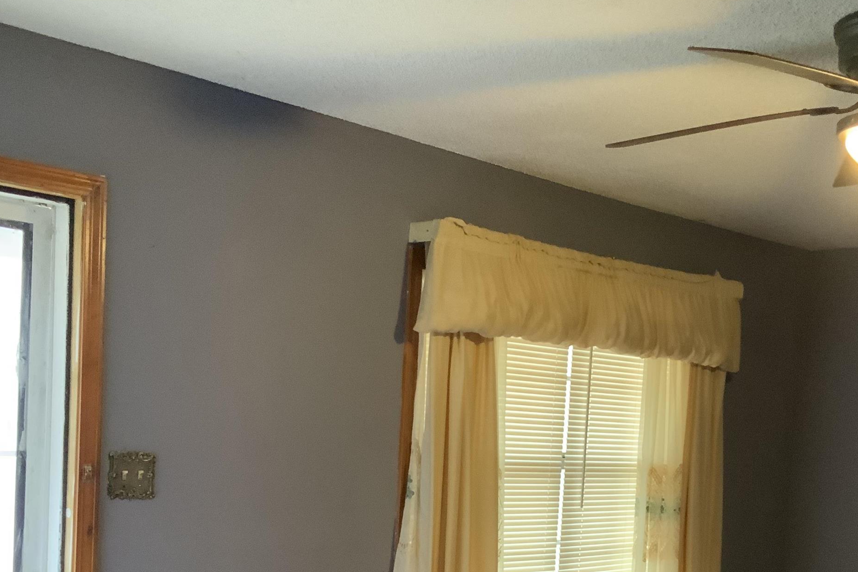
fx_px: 1191
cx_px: 493
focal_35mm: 50
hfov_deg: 39.5
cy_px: 513
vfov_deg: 26.1
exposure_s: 1/40
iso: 320
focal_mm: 3
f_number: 1.8
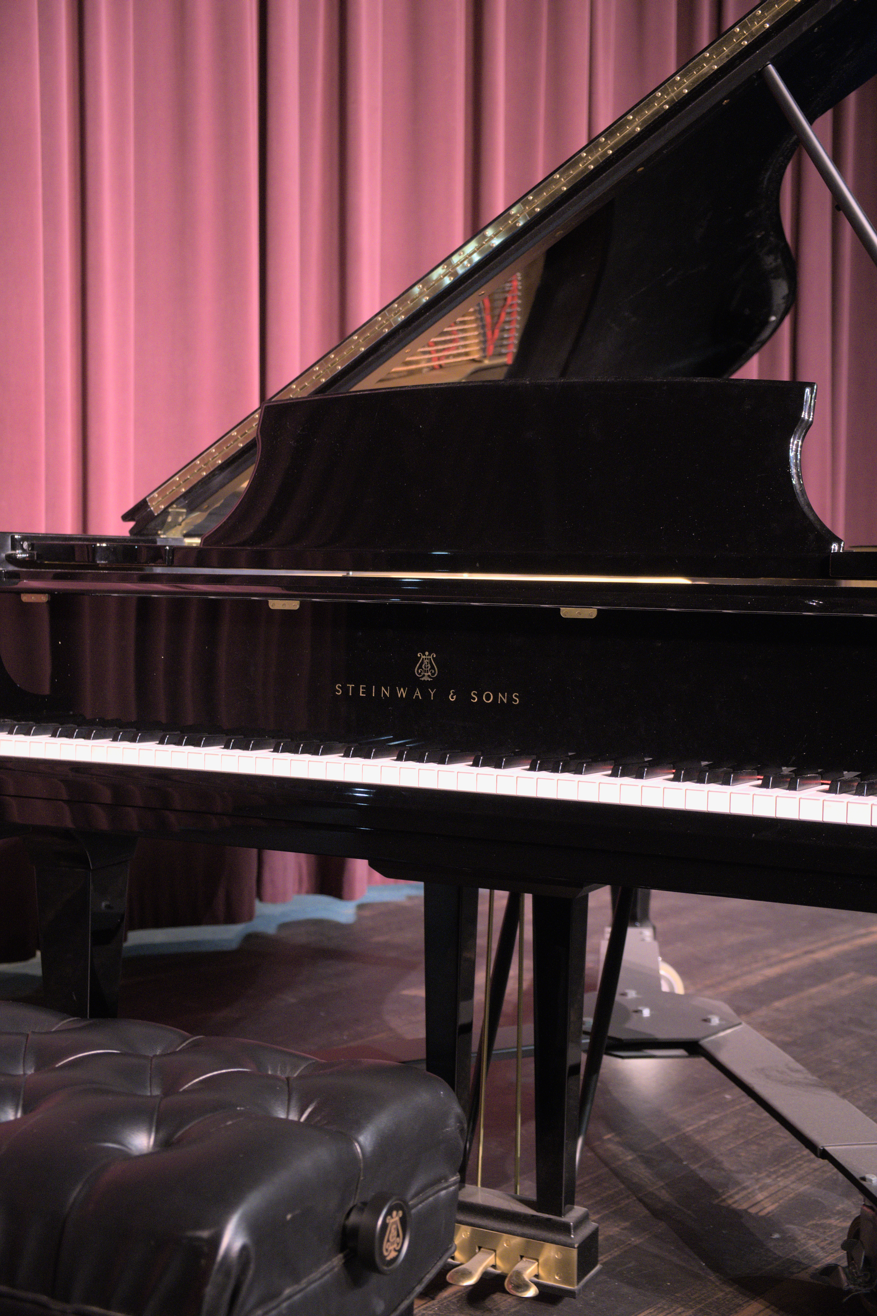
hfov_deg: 28.7
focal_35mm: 47
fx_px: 1717
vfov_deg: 41.9
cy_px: 658
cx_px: 438
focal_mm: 31.5
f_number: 3.6
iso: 3200
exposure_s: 1/27
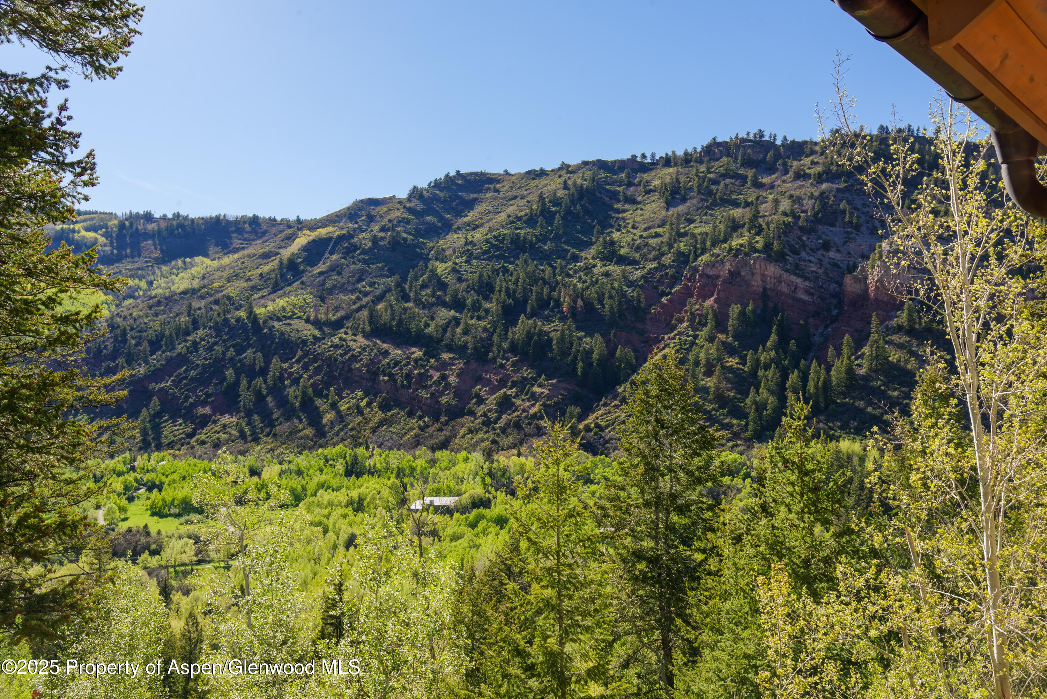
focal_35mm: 31
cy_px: 350
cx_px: 524
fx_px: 902
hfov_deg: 60.3
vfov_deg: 42.4
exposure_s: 1/60
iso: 64
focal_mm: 31
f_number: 9
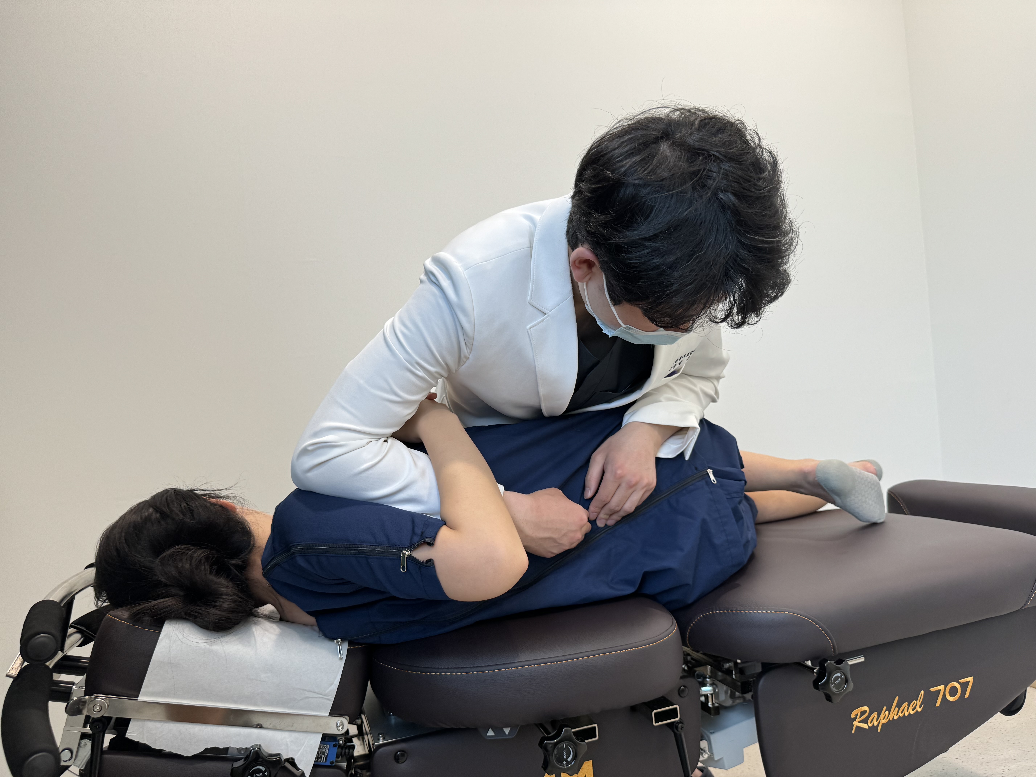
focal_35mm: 24
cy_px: 388
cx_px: 518
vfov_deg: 56.8
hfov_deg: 71.6
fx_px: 718
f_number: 1.78
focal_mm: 6.76
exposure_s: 1/120
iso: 100
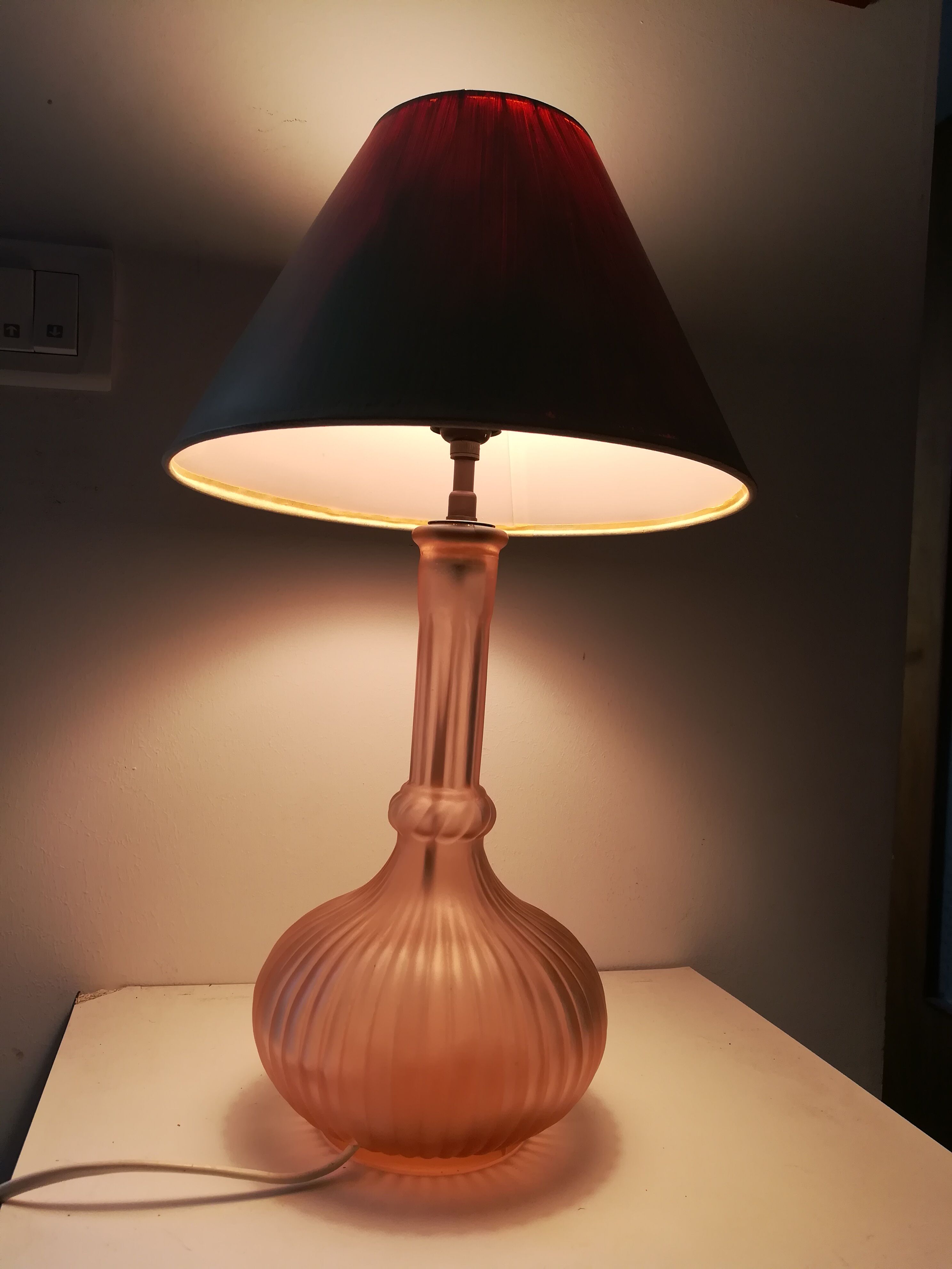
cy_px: 634
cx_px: 476
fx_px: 953
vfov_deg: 67.3
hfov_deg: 53.1
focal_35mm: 26
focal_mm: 3.83
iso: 80
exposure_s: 1/100
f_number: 2.2
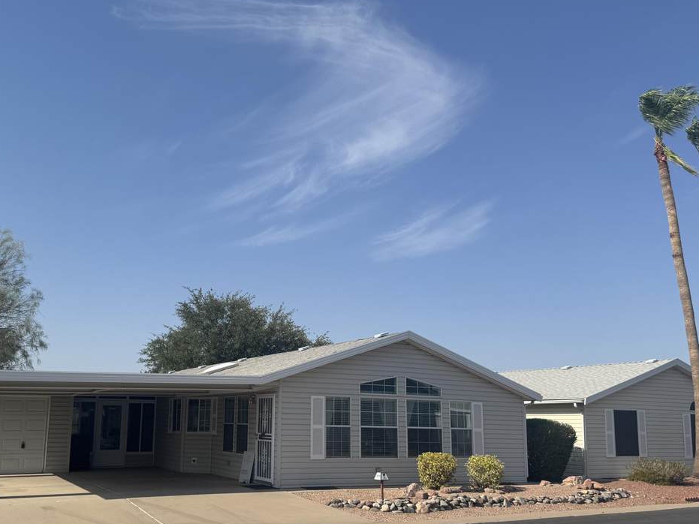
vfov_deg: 42.7
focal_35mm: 33
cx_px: 271
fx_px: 666
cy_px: 318
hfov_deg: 54.8
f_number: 1.78
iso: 80
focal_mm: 6.76
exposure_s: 1/6410
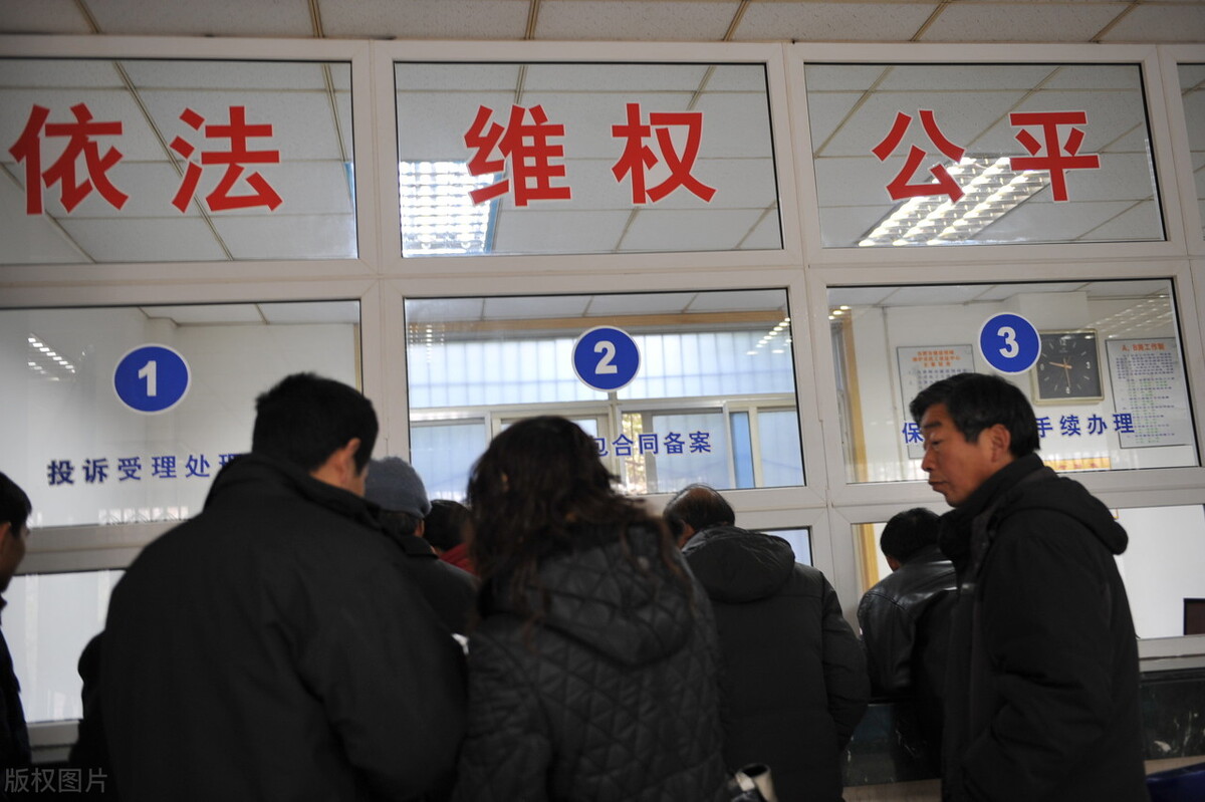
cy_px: 401
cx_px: 602
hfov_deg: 54.5
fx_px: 1171
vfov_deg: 37.8
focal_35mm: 35
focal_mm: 35
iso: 500
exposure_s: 1/25
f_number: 2.8
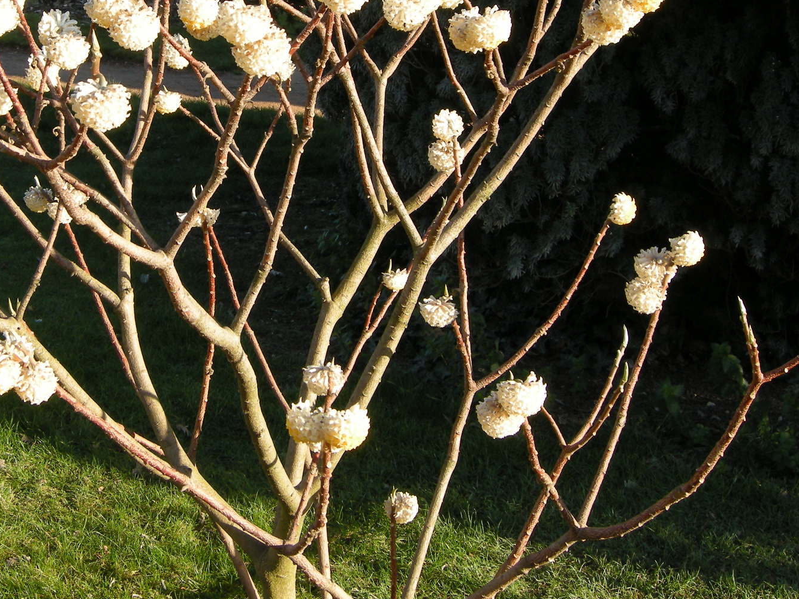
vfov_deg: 23.0
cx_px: 272
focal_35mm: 63
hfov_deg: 30.5
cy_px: 131
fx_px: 1454
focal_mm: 7.5
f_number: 4.3
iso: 64
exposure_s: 1/112
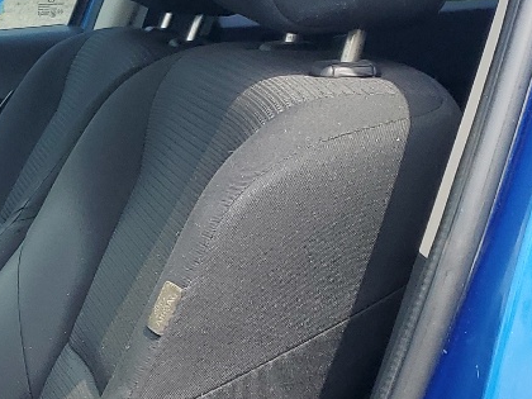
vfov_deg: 14.8
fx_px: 1521
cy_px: 346
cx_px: -255
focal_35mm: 99
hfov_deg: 17.8
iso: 50
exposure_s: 1/833
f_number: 1.5
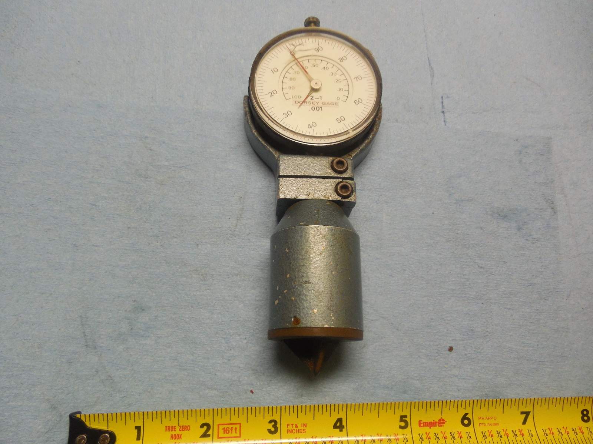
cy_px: 222
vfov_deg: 54.9
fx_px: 428
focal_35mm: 25
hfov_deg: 69.4
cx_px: 296
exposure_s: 1/30
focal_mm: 4.5
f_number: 3.3
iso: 280
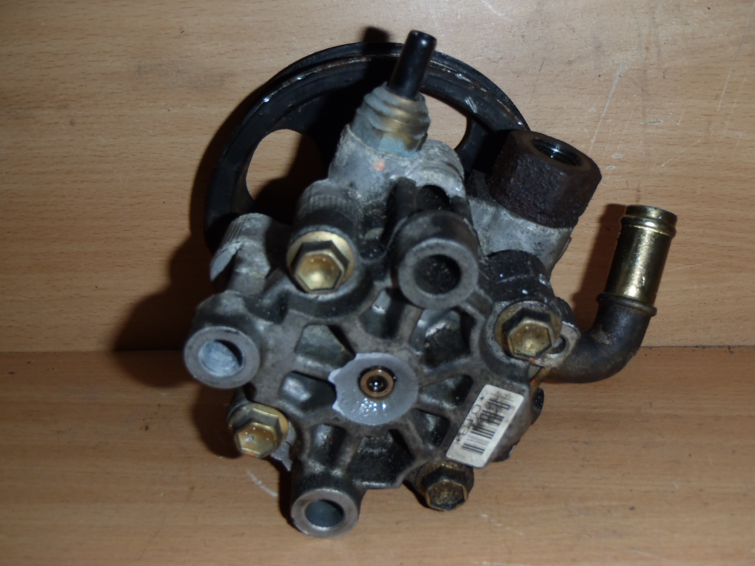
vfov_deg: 37.7
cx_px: 378
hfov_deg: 49.0
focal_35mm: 38
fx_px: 829
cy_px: 283
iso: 100
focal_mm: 6.83
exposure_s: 1/40
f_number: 4.6
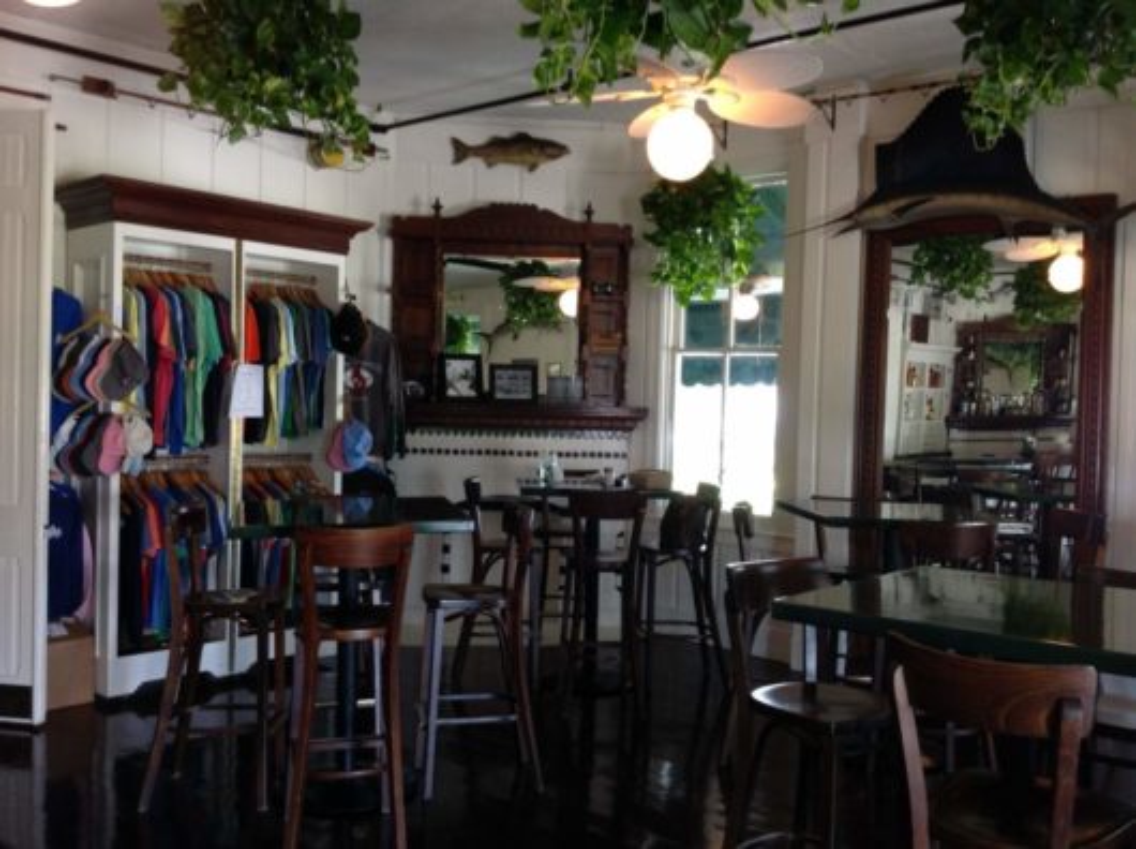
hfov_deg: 52.7
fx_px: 1147
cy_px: 424
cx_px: 568
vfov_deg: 40.6
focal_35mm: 35
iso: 80
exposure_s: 1/15
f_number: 2.4
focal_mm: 4.28
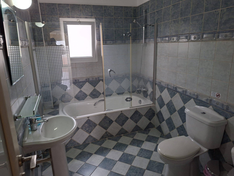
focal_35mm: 23
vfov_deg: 58.9
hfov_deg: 73.9
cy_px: 88
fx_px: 155
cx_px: 117
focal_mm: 5.54
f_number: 1.8
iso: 250
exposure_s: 1/100
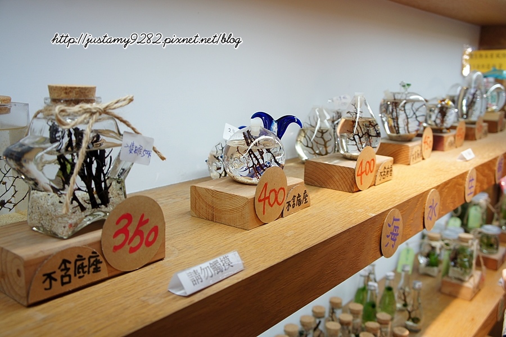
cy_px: 168
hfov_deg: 55.1
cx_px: 253
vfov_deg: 38.3
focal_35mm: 34
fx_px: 485
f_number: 4
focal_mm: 23
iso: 200
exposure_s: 1/60
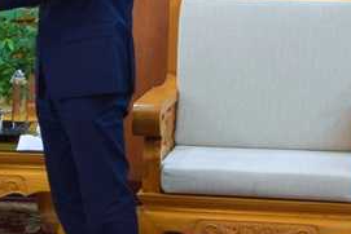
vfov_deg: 7.7
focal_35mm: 177
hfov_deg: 11.5
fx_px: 1727
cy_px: -52
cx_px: 30
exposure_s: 1/60
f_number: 4.8
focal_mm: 40
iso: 900
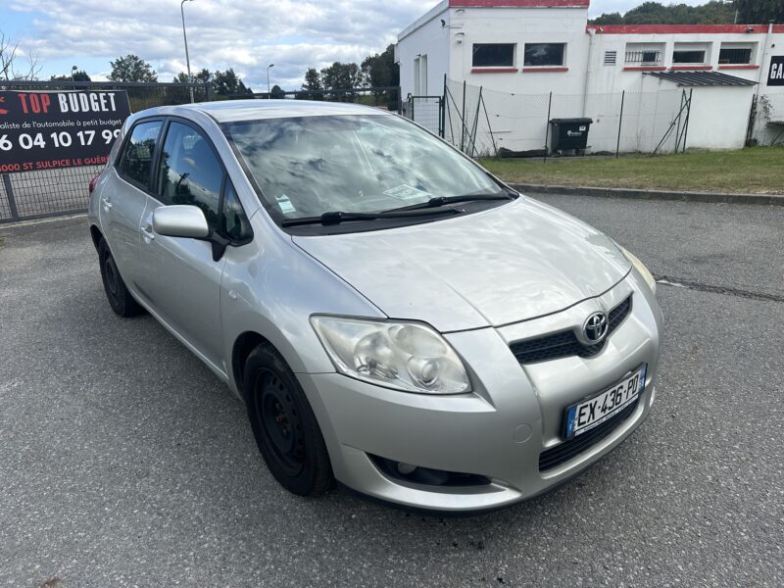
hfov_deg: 71.6
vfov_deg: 56.8
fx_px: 544
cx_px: 392
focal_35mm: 24
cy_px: 294
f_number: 1.78
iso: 80
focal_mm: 6.86
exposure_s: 1/3472
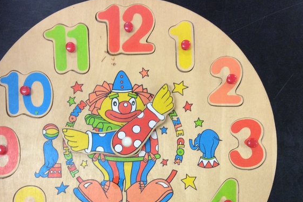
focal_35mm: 47
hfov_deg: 41.8
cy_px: 145
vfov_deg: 28.3
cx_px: 131
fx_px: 395
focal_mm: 3.3
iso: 80
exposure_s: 1/25
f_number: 2.4
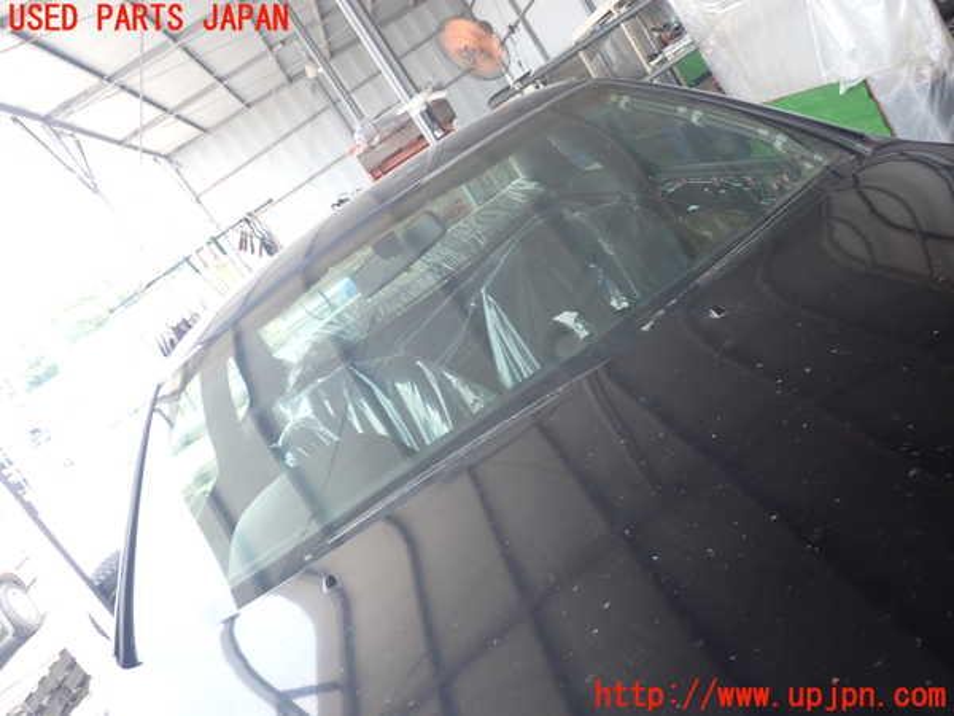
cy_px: 358
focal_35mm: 32
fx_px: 882
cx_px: 477
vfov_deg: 44.2
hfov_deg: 56.8
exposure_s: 1/125
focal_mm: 5.79
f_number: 2.4
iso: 100
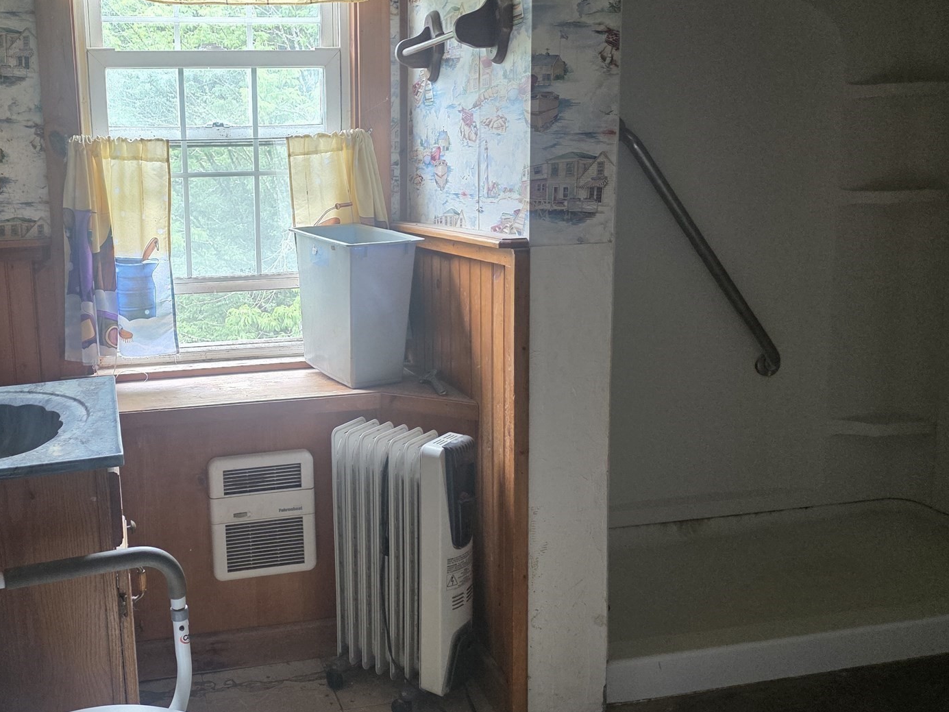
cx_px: 271
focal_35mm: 34
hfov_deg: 52.2
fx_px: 932
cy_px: 315
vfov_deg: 41.7
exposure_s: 1/120
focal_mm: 6.3
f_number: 1.7
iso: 250
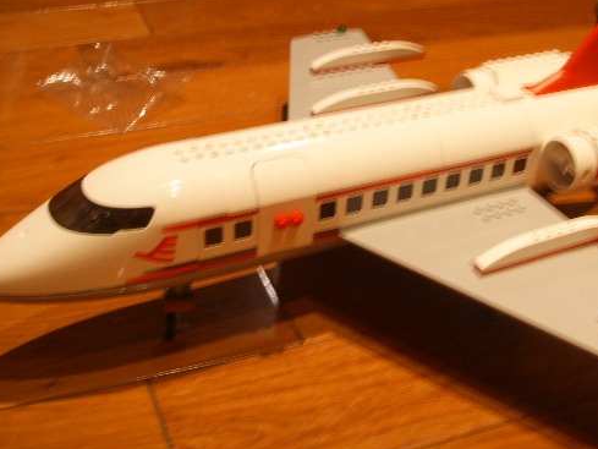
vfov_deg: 28.5
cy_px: 190
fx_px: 881
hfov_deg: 37.5
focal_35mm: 51
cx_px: 323
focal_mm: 6.6
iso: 63
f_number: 3.5
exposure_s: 1/3
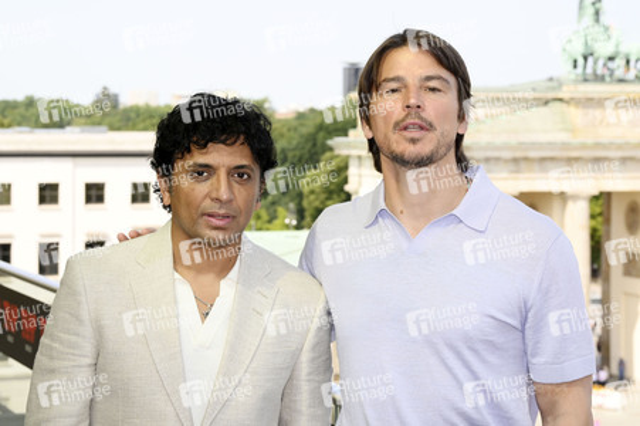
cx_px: 320
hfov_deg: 20.0
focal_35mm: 102
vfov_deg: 13.4
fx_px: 1812
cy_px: 213
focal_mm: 102
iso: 320
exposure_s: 1/200
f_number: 11
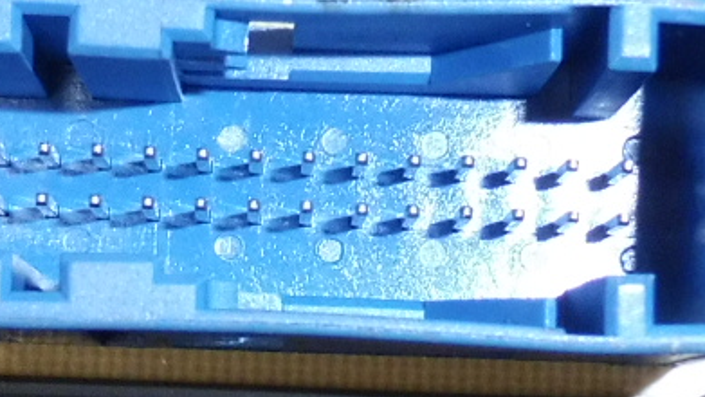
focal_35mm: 137
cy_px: 202
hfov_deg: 15.7
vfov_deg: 8.9
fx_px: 2561
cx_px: 290
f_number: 3.5
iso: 200
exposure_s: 1/60
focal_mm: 4.3
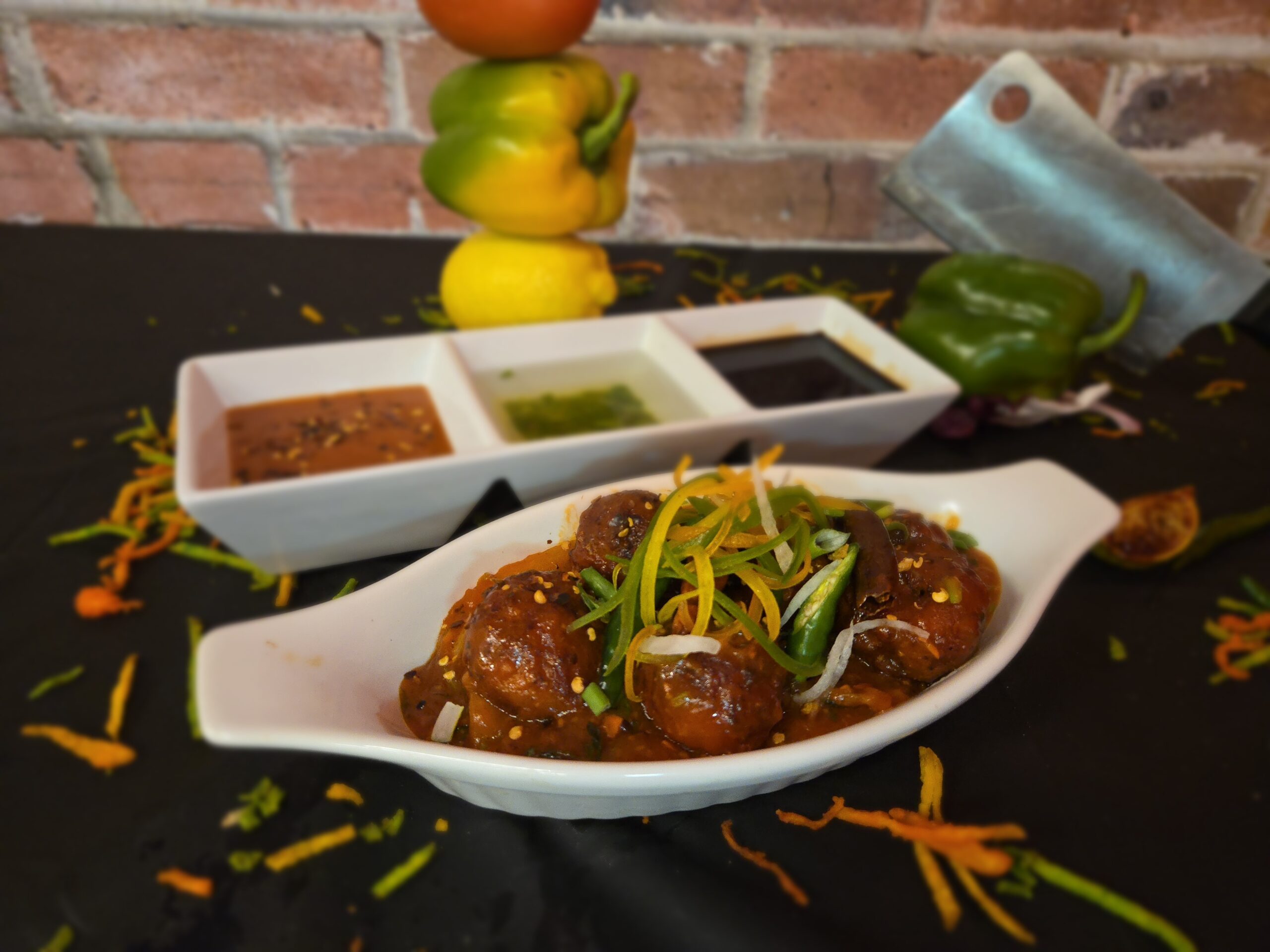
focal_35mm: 23
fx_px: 844
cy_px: 476
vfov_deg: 58.9
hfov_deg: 73.9
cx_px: 635
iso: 400
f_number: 1.8
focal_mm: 5.4
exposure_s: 1/30
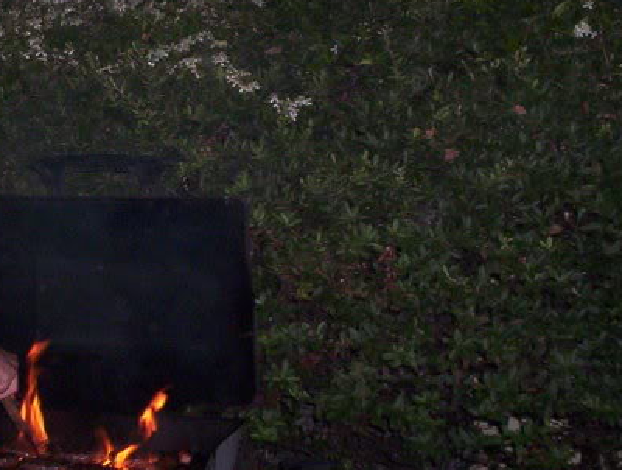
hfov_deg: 25.3
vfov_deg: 19.4
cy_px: 172
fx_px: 1369
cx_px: 152
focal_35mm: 76
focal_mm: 4.99
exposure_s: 1/60
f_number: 4.5
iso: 140
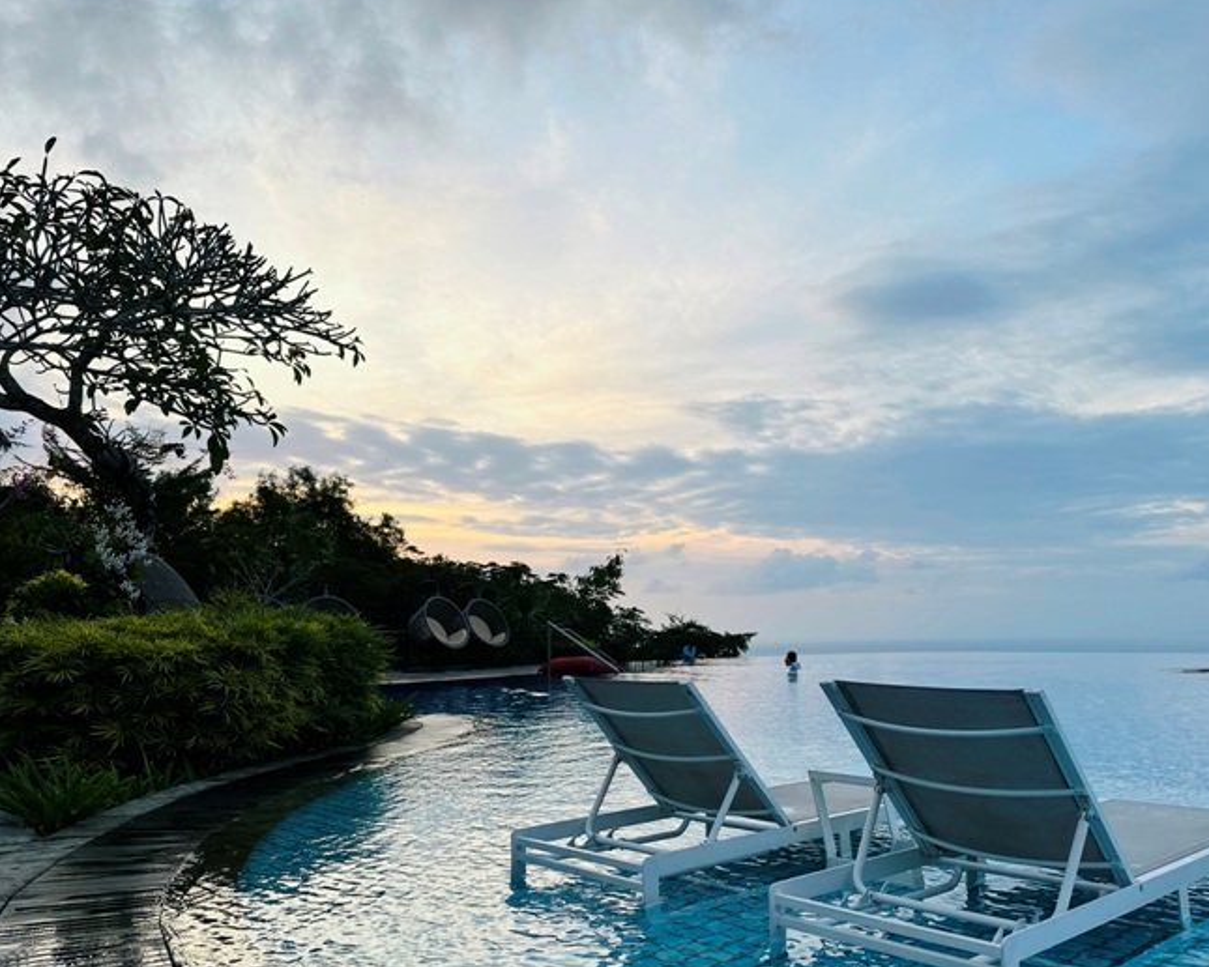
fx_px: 1038
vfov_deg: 49.9
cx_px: 625
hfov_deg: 60.4
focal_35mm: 29
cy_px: 544
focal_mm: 6.86
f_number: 1.78
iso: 80
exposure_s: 1/373
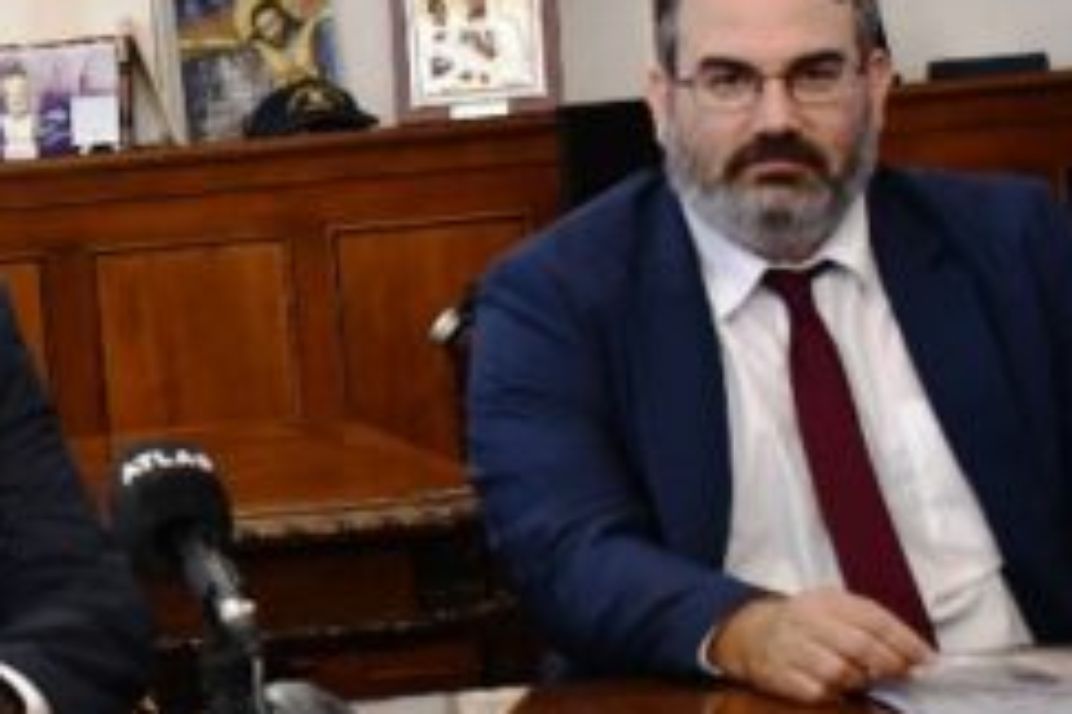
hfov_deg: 15.3
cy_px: 309
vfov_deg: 10.6
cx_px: -238
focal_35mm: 129
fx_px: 3841
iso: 2800
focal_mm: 30
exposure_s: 1/125
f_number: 4
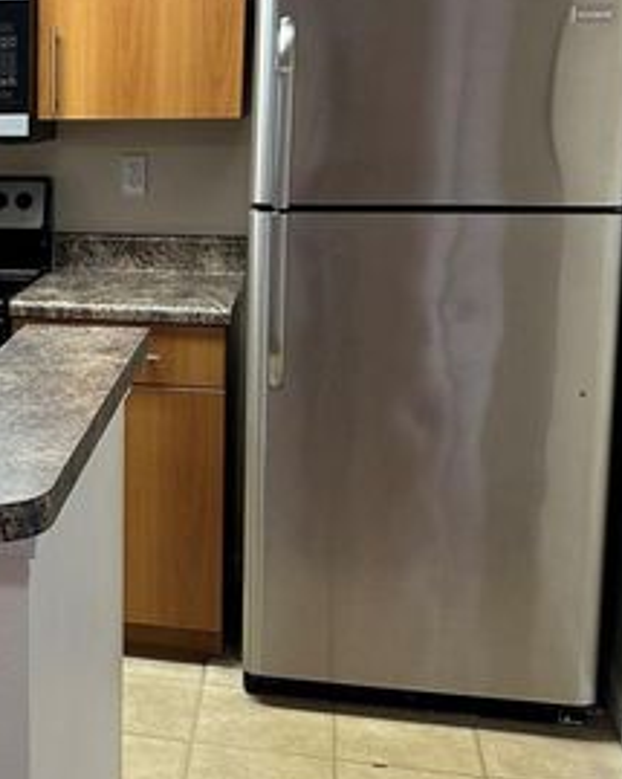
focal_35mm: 58
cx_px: -69
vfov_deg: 32.4
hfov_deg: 24.4
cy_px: 297
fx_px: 1335
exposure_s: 1/60
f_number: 1.78
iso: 160
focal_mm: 6.86
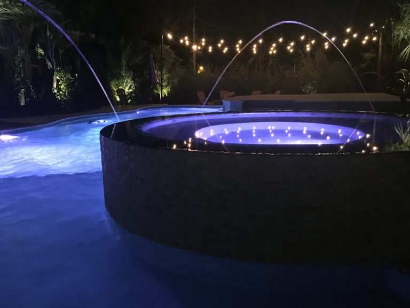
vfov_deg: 48.2
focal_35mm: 29
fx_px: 343
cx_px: 205
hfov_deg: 61.7
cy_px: 154
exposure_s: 1/15
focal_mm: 4.15
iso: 1000
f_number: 2.2
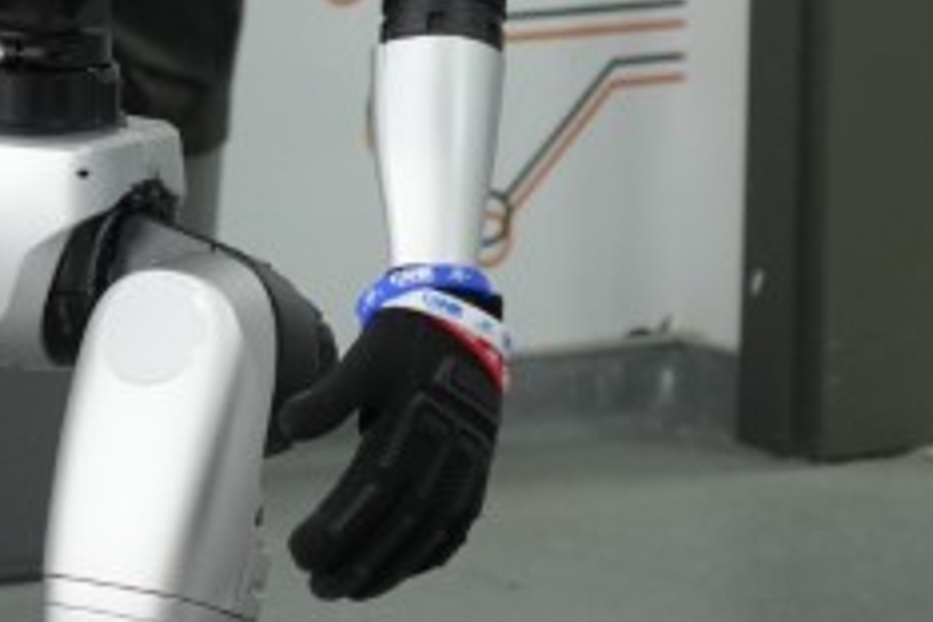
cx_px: -1061
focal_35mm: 227
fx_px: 5883
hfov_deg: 8.5
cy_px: -66
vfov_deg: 6.0
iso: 1600
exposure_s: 1/160
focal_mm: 51
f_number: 4
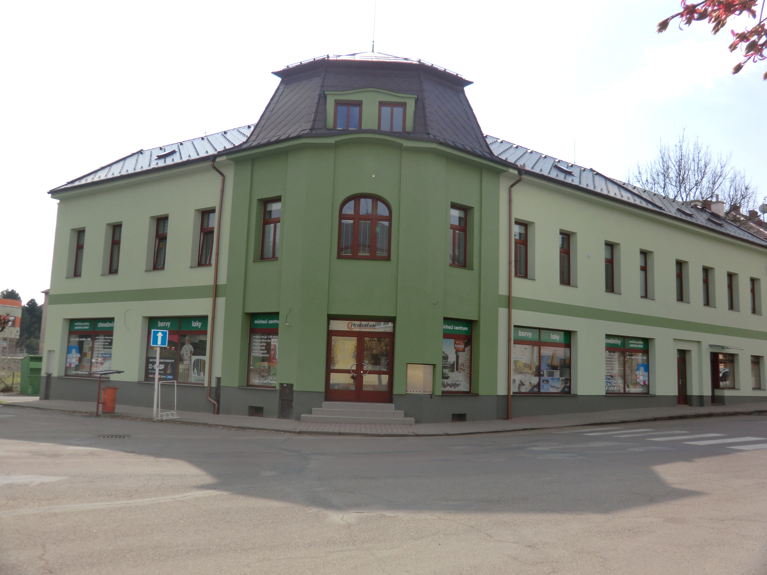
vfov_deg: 48.2
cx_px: 384
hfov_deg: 61.7
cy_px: 288
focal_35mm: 29
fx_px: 643
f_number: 3.5
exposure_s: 1/500
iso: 64
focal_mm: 5.2
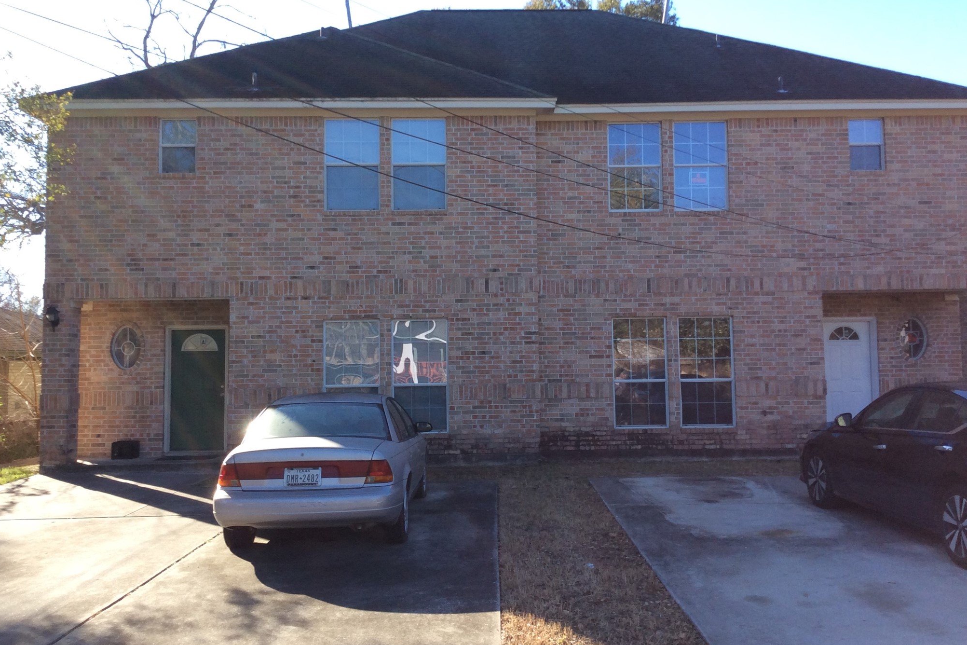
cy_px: 307
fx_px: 913
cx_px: 488
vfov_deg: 38.9
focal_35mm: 34
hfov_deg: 55.8
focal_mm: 3.3
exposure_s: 1/430
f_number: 2.4
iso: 32
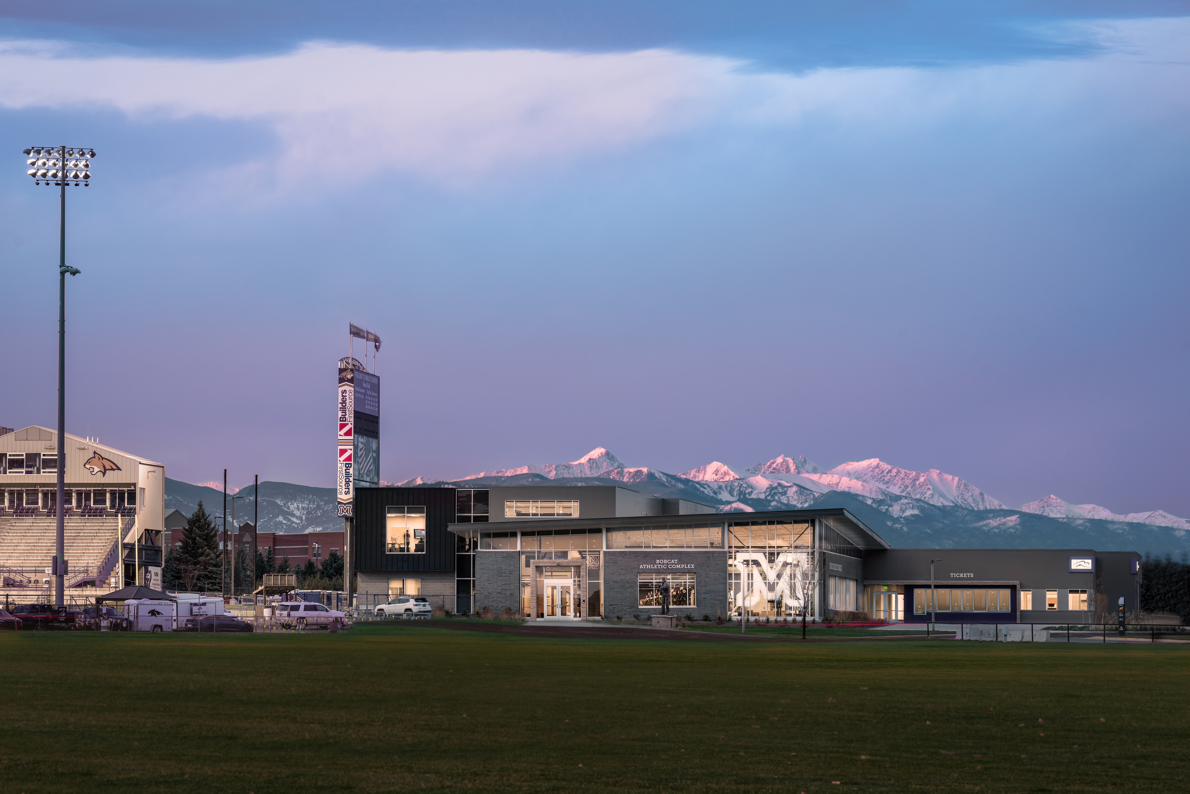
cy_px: 397
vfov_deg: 10.2
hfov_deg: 15.2
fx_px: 4463
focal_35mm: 135
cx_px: 595
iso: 50
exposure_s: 8
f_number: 11
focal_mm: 135
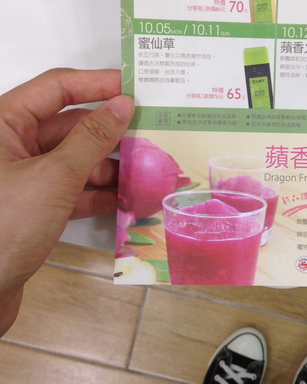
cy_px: 165
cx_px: 228
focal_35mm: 59
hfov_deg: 25.5
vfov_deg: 31.9
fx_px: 670
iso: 50
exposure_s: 1/30
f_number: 2.4
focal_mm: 4.12
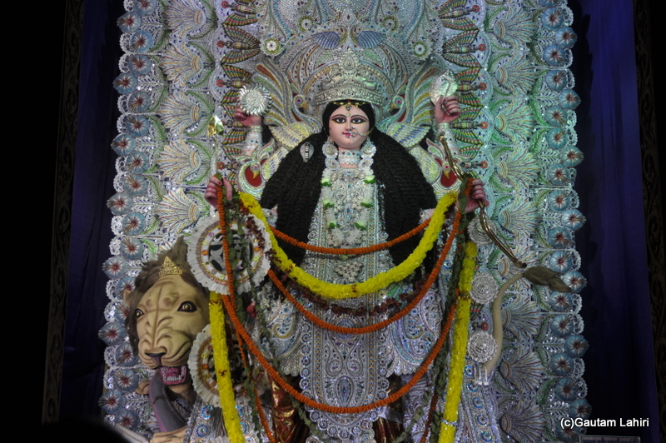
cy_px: 222
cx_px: 333
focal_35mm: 46
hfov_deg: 42.4
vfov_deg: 28.9
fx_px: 860
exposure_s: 1/125
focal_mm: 31
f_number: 4
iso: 250
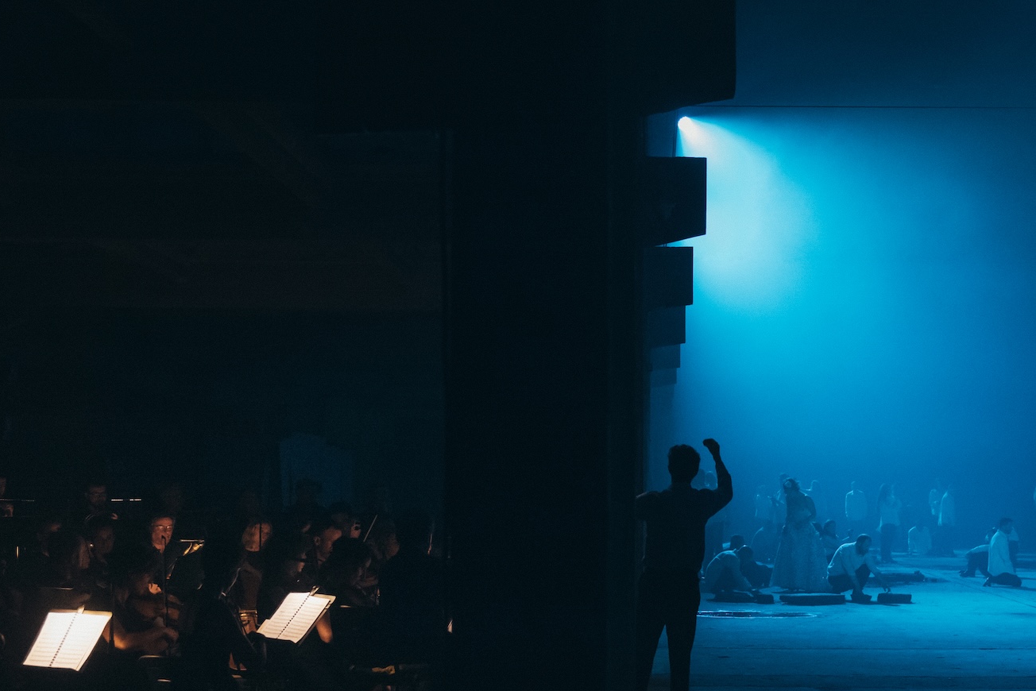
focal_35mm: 61
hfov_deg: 32.6
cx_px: 698
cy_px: 477
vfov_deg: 22.2
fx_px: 1756
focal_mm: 43
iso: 6400
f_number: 4.5
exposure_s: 1/80
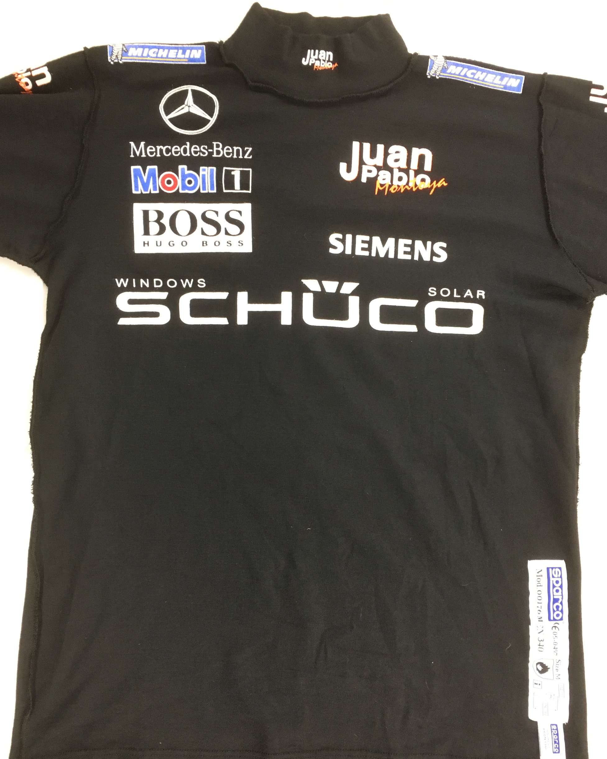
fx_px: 696
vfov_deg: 57.2
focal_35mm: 31
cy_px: 396
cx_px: 306
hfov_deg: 47.1
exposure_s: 1/33
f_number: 2.2
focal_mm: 4.15
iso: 160
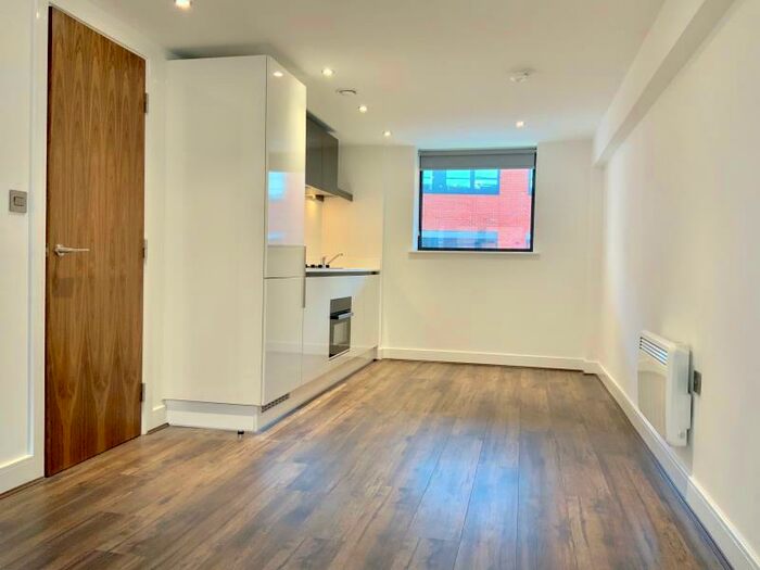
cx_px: 380
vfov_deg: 48.2
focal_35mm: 29
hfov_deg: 61.7
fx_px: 637
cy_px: 285
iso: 100
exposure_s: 1/60
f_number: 1.8
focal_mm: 3
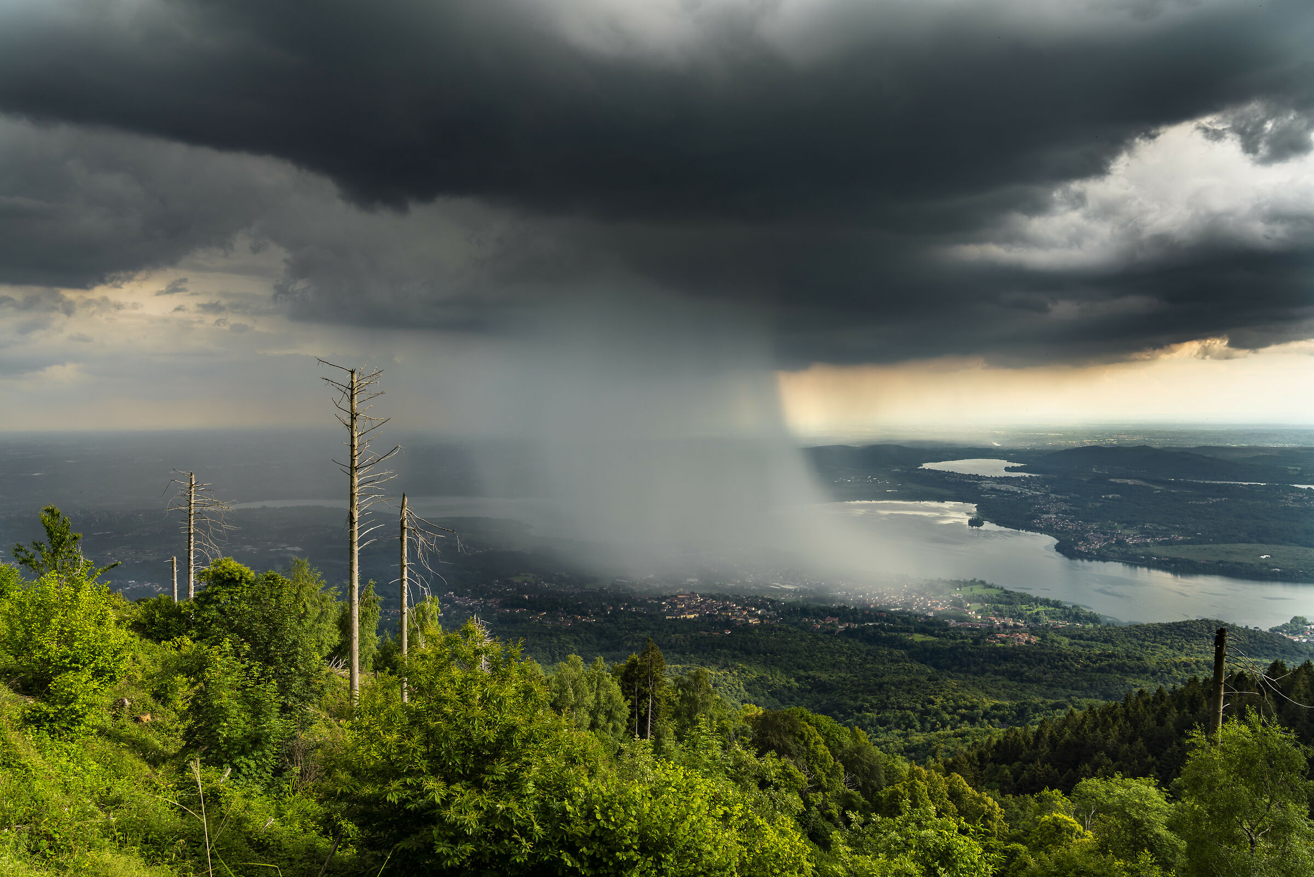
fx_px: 876
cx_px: 657
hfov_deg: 73.7
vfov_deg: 53.2
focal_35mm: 24
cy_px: 438
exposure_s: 1/80
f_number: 8
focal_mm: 24
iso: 100
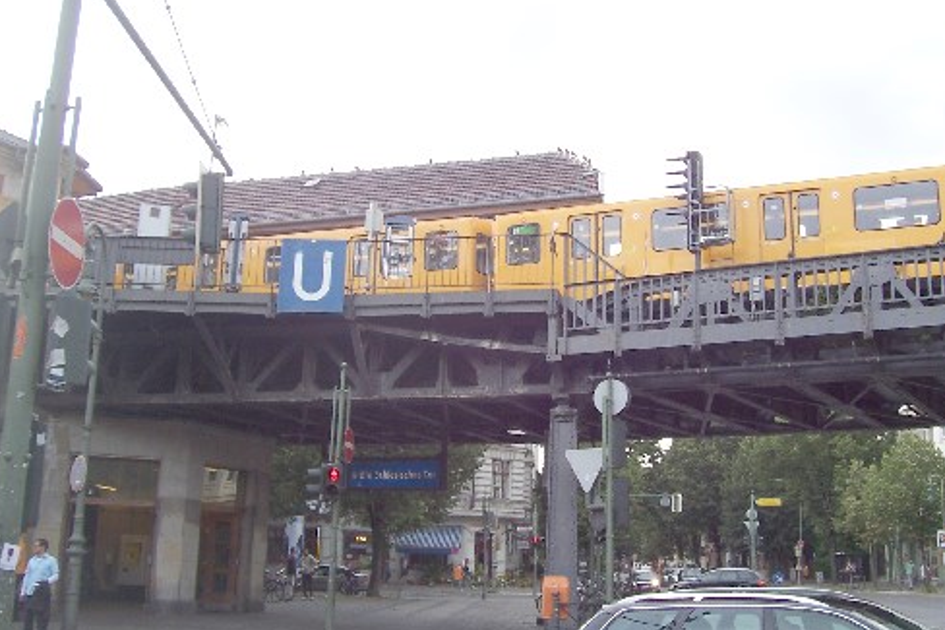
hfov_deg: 47.2
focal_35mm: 41
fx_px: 1076
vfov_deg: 32.6
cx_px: 552
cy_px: 277
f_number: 2.7
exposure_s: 1/180
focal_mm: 5.6
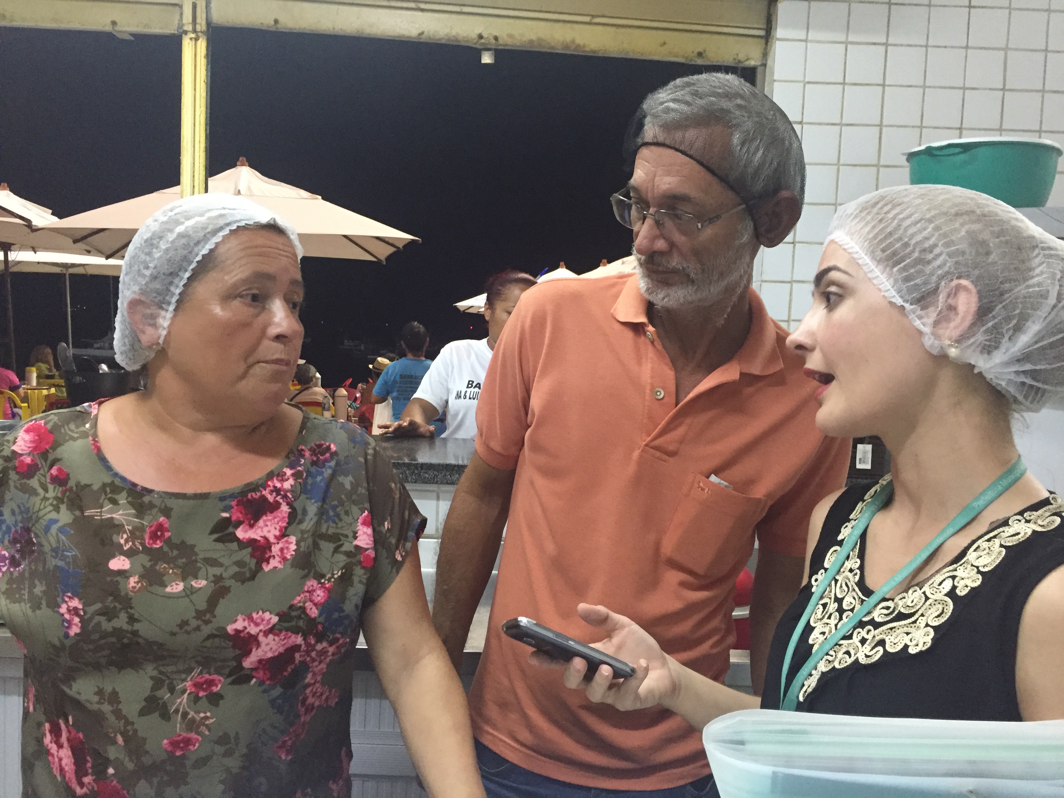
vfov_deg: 48.2
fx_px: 891
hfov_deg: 61.7
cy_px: 399
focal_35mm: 29
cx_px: 532
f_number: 2.2
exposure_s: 1/30
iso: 250
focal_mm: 4.15
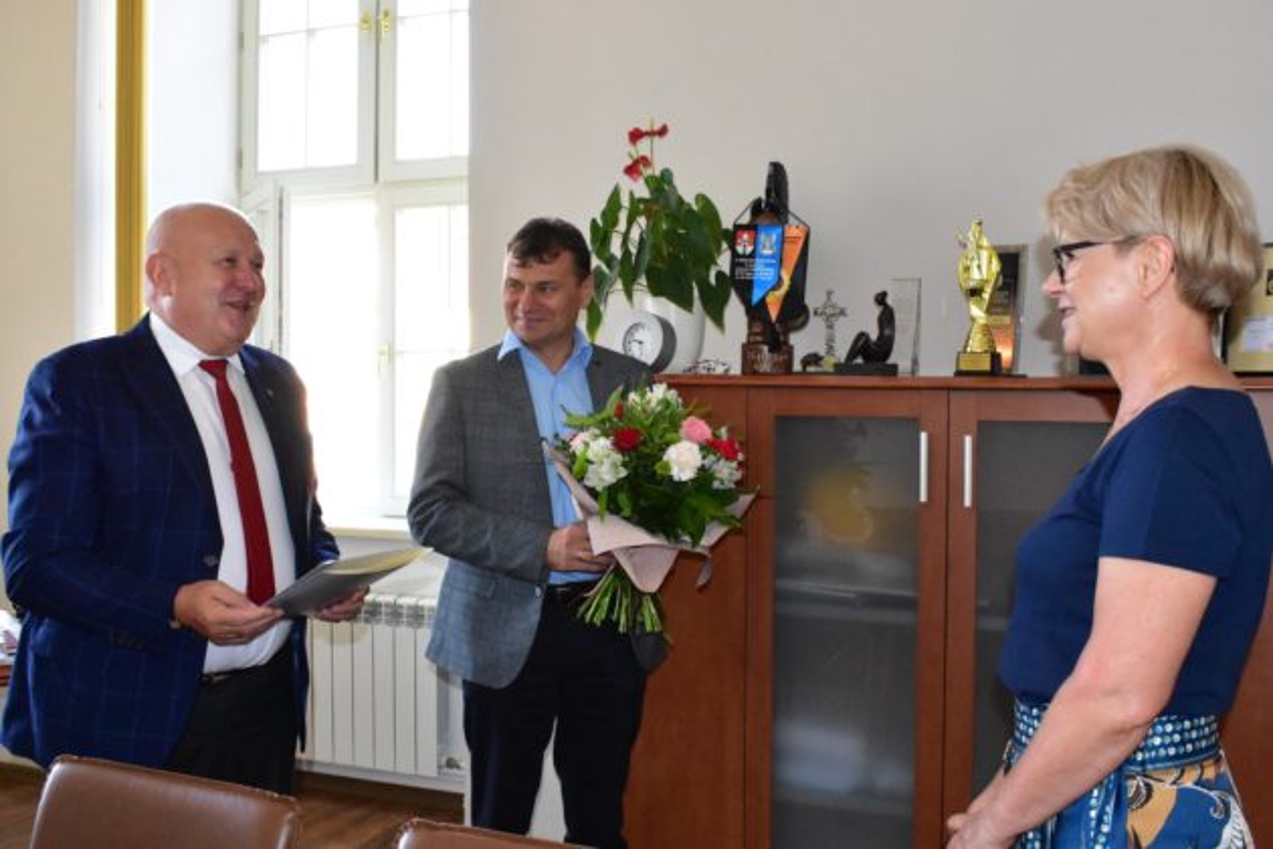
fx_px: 1167
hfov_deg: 57.2
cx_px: 636
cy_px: 424
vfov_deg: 40.0
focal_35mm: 33
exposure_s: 1/250
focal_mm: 22
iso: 6400
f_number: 6.3
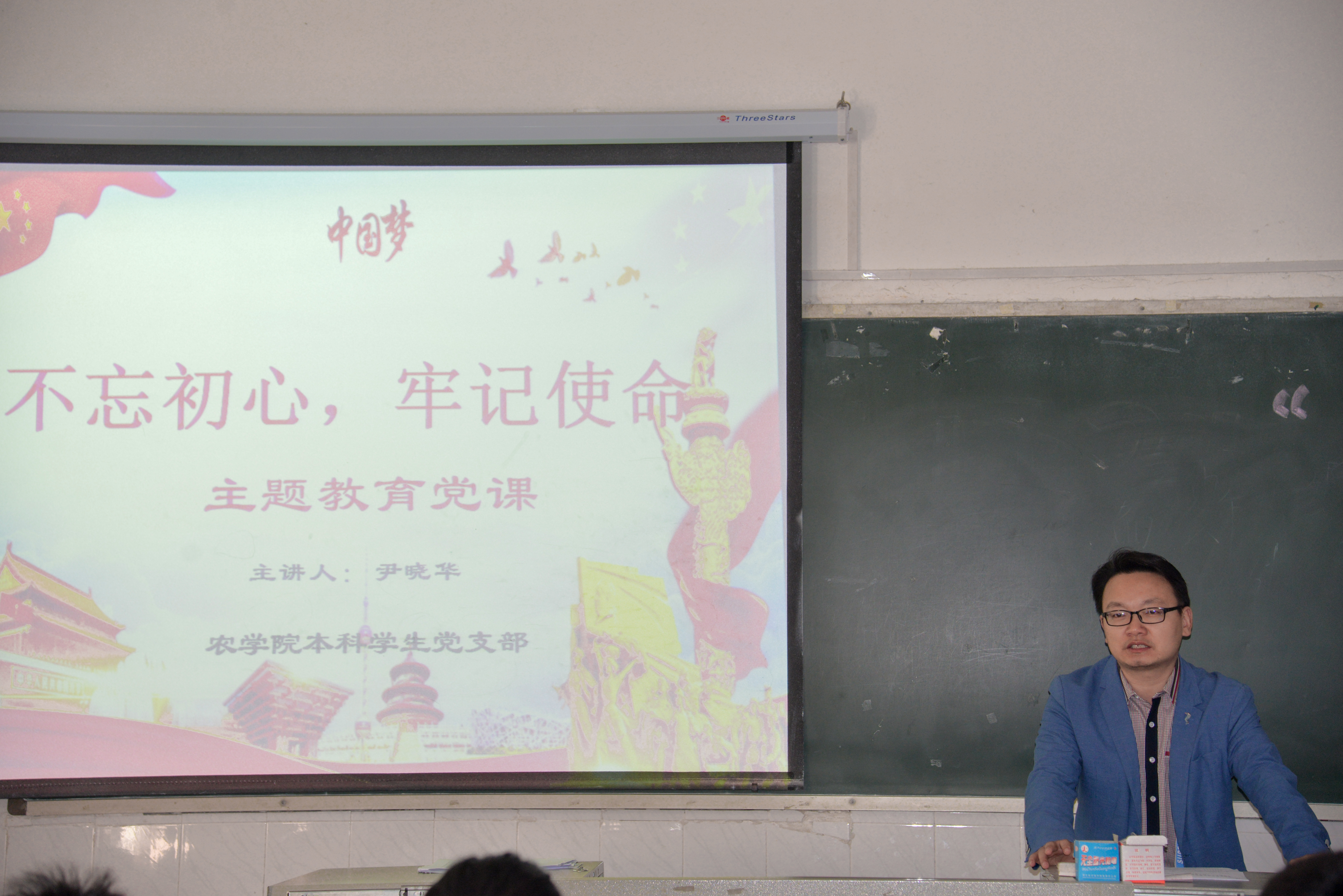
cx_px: 672
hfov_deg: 24.8
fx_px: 3060
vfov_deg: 16.7
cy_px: 448
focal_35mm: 82
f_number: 5
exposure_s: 1/125
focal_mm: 82
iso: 800
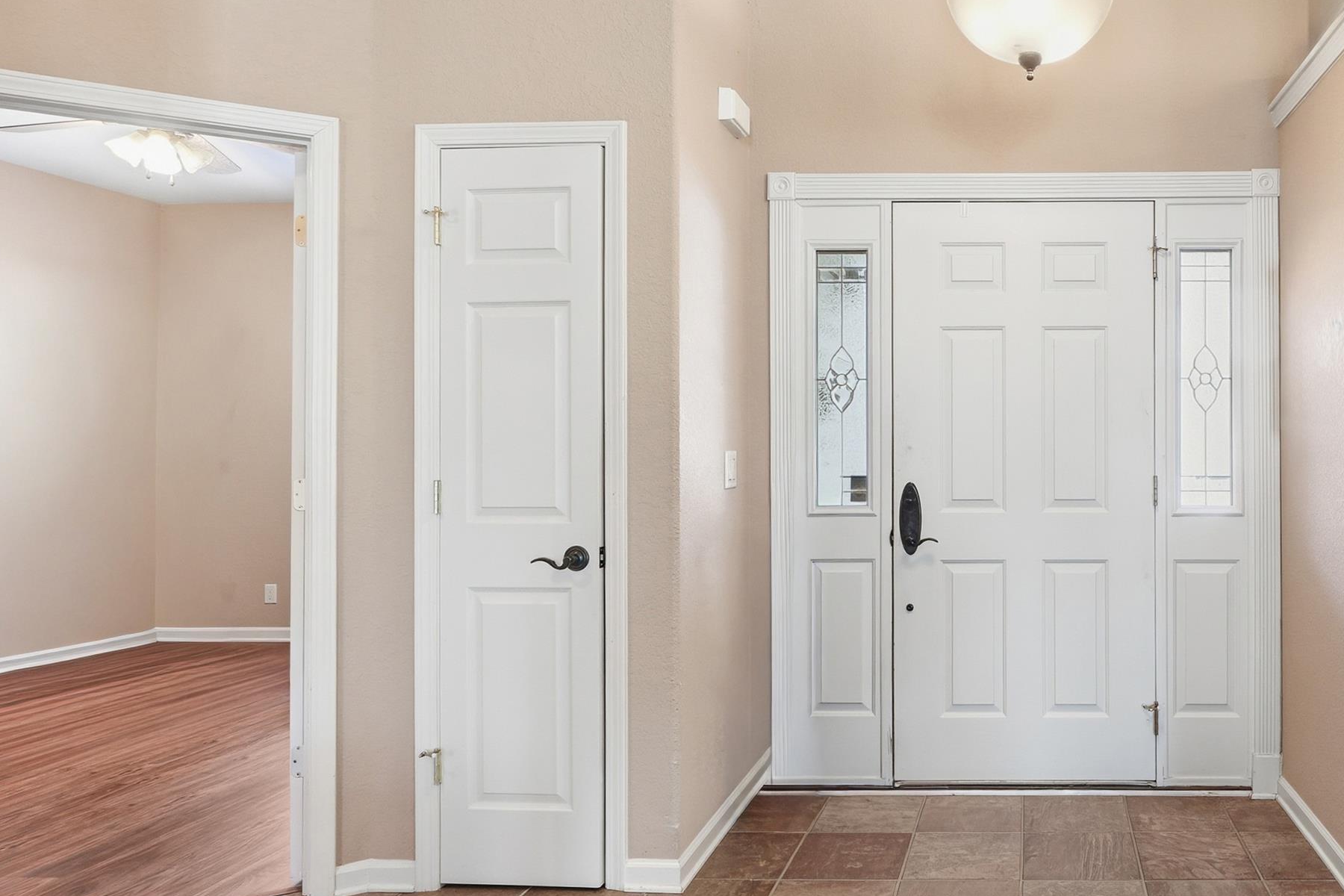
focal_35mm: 25
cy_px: 444
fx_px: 933
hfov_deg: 66.6
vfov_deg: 51.3
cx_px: 1024
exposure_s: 1/13
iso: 250
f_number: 9
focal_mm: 10
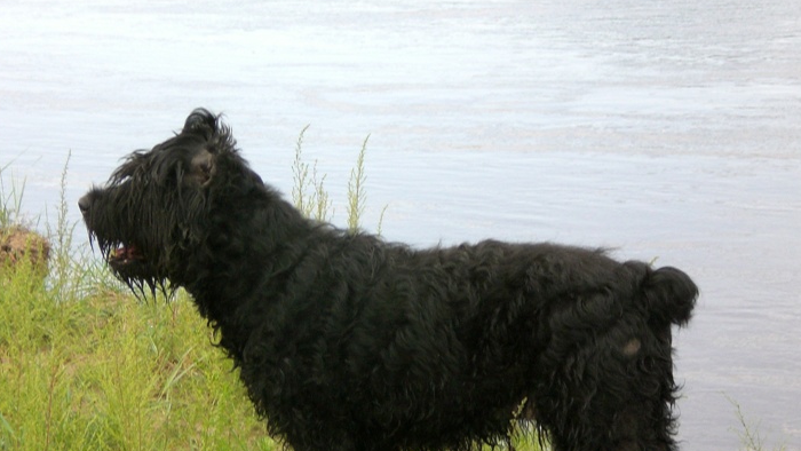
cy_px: 278
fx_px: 3016
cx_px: 354
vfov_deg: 8.5
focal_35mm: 142
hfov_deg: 15.1
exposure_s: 1/160
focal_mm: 18.9
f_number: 5.9
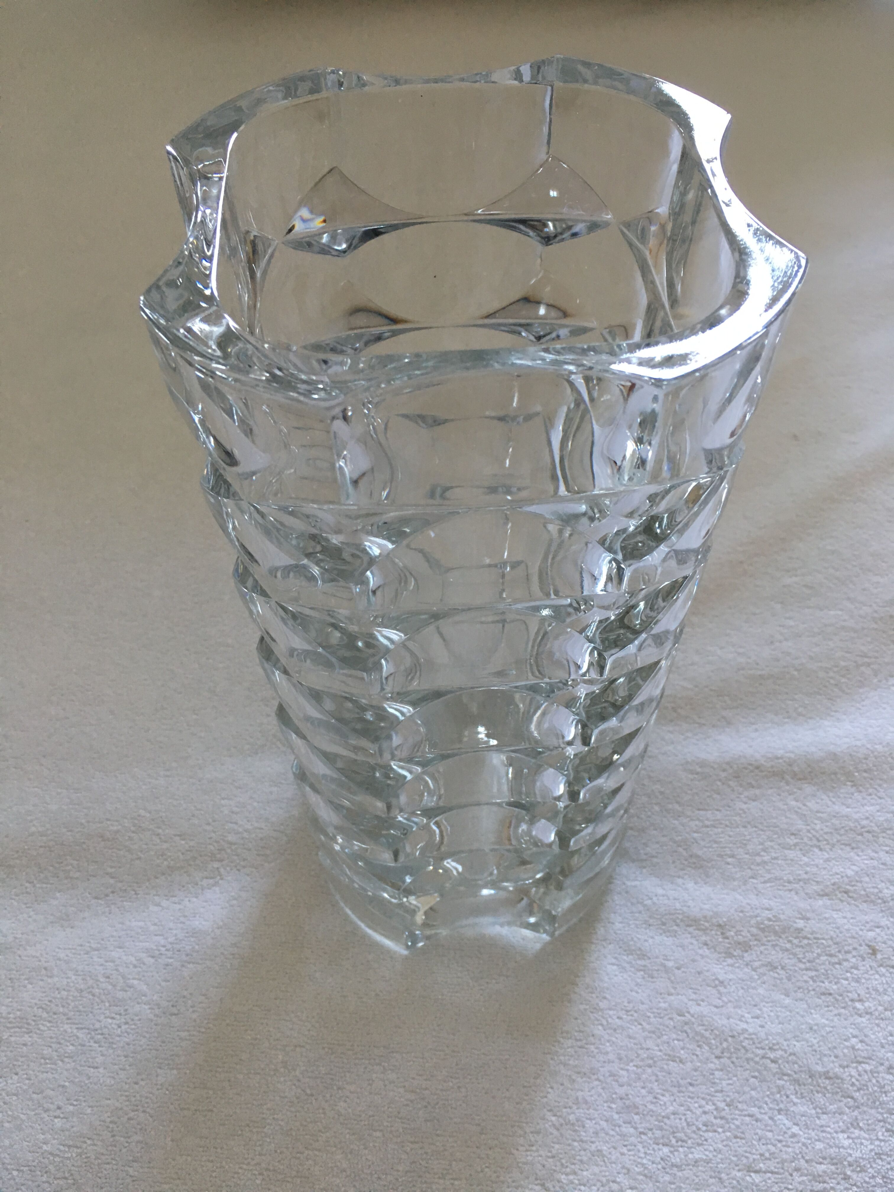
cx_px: 447
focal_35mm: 29
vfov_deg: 61.7
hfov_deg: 48.2
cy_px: 596
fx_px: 999
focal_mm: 4.15
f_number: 2.2
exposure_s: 1/33
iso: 125
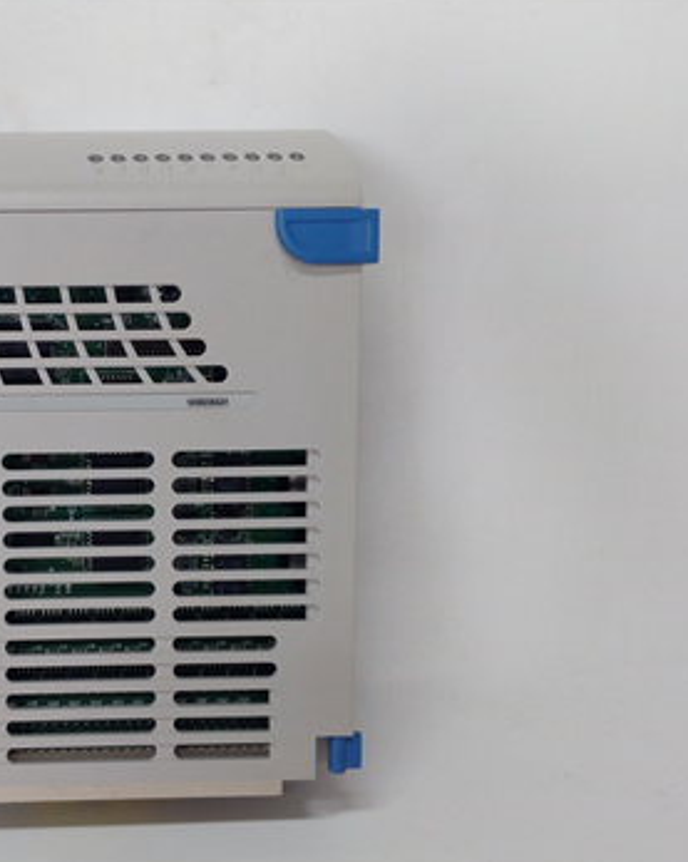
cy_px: 451
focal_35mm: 38
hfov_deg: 37.0
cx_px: 92
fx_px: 968
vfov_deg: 48.0
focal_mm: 3.79
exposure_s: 1/33
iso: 139
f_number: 2
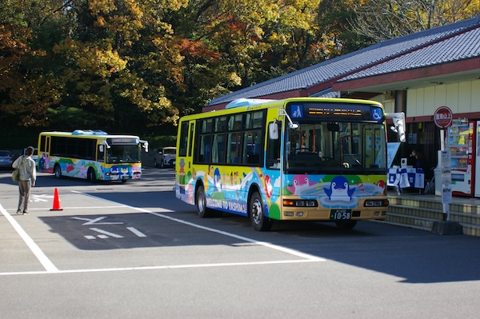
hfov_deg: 33.4
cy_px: 160
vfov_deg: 22.6
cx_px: 240
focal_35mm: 60
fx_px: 799
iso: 400
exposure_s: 1/1000
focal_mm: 40
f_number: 4.5
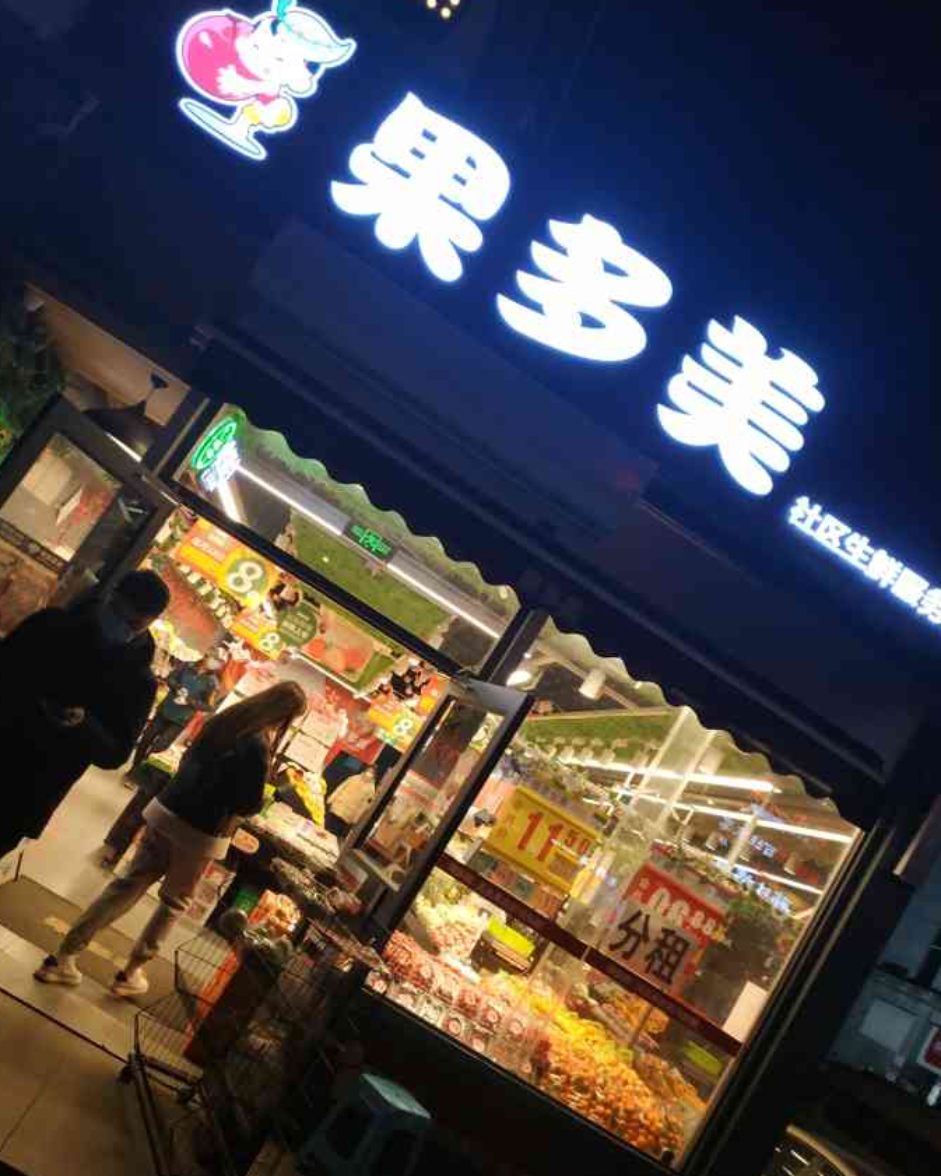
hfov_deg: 54.9
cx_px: 457
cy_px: 641
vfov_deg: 65.9
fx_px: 905
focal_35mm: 26
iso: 400
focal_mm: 3.94
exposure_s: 1/100
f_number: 1.9
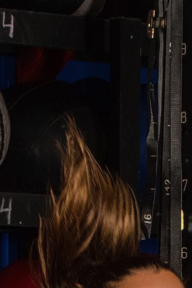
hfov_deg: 4.7
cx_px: 127
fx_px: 2320
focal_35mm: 290
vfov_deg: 6.8
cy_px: 595
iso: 640
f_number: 9
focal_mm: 70
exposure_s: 1/400
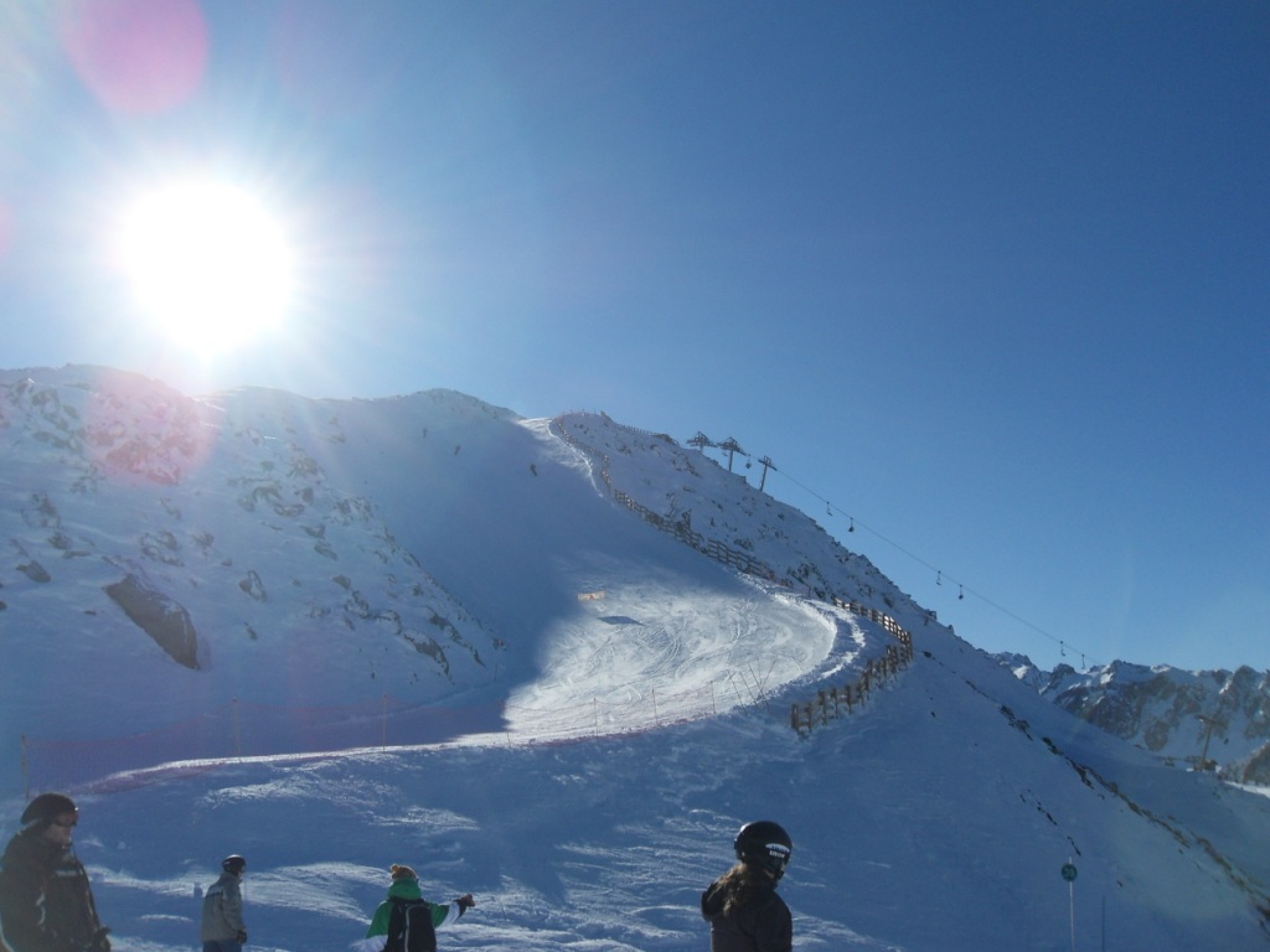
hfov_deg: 52.6
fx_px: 1284
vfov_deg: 40.7
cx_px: 635
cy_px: 476
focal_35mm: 35
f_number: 8.2
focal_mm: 6.3
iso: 80
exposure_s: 1/500
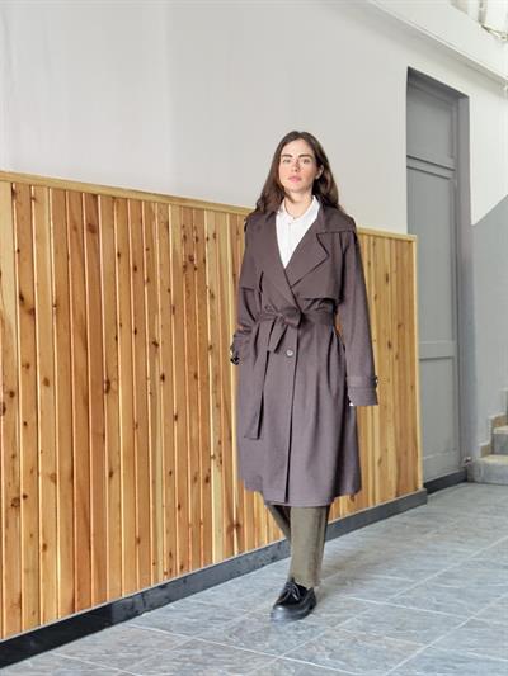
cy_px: 338
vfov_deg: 39.6
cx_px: 254
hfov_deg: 30.3
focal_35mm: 48
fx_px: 939
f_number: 1.78
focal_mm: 6.76
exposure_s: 1/40
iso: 500
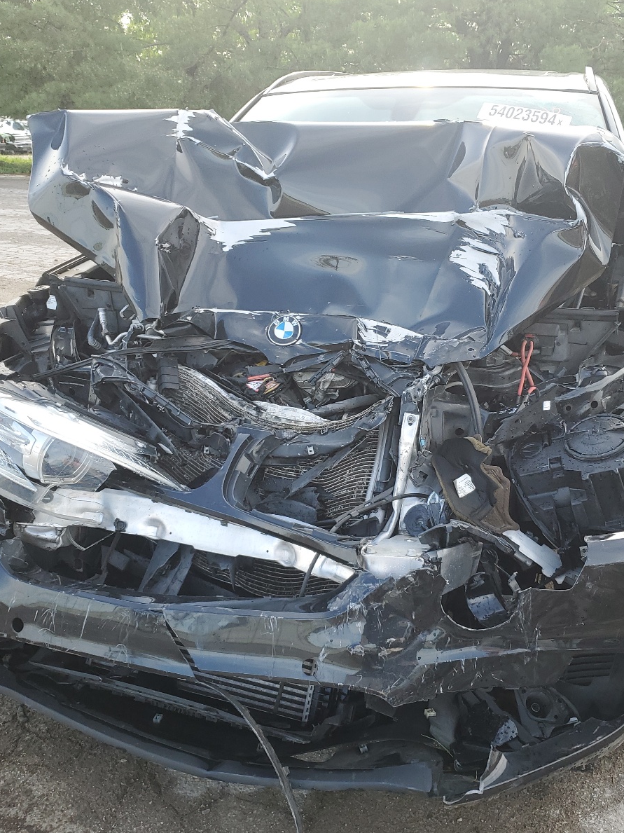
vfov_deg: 52.6
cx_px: 329
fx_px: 842
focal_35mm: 35
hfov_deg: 40.7
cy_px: 418
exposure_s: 1/370
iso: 50
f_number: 1.5
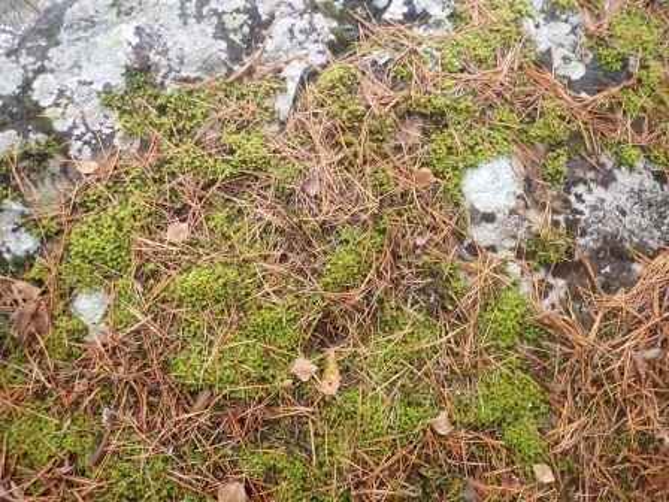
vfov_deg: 54.9
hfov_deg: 69.4
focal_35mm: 25
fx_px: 483
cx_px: 334
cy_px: 251
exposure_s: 1/125
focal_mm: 4.5
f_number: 2
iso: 200
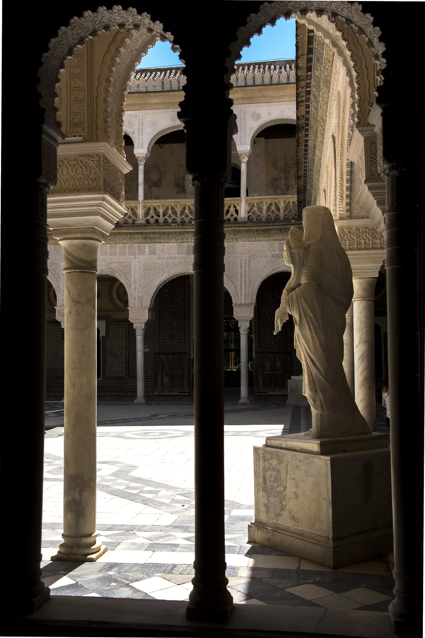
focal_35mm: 38
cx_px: 212
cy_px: 319
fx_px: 673
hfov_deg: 35.1
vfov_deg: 50.7
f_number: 8
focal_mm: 38
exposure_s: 1/250
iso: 100
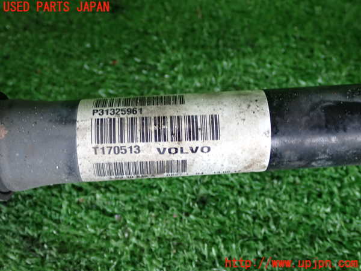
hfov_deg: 42.9
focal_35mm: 44
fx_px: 459
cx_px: 180
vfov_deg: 32.9
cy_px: 136
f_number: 2.9
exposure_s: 1/40
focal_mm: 7.84
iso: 250
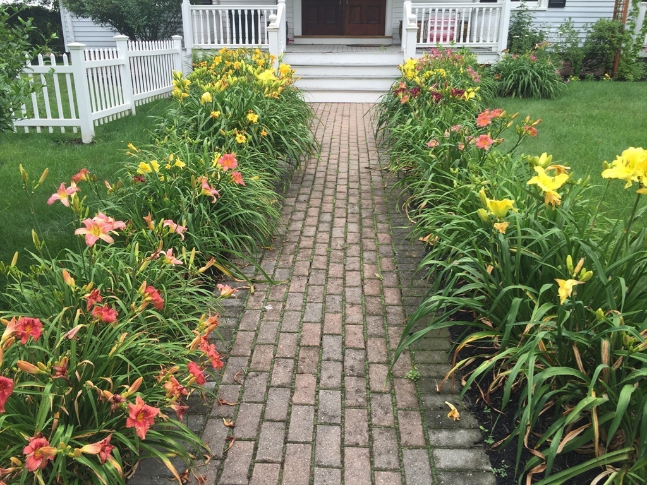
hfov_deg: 61.7
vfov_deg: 48.2
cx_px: 324
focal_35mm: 29
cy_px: 242
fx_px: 542
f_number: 2.2
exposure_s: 1/203
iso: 32
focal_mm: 4.15
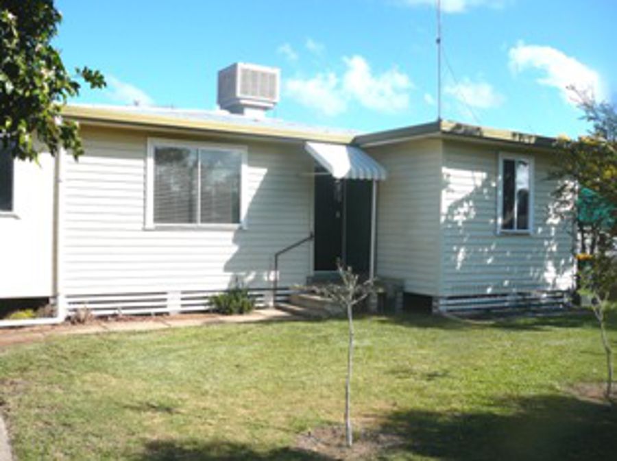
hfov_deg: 52.7
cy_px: 230
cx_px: 308
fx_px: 623
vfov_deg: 40.6
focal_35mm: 35
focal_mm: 5.2
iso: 80
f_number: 5
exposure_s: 1/400
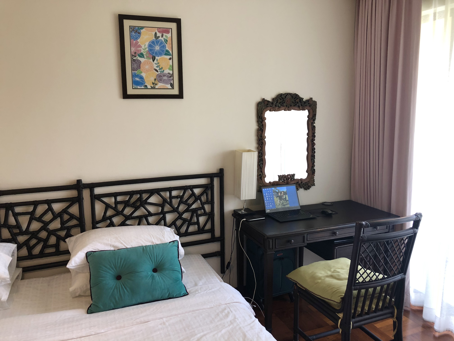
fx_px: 367
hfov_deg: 63.4
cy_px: 170
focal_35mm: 28
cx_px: 227
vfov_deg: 49.7
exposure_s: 1/17
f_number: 1.8
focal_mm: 3.99
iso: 40
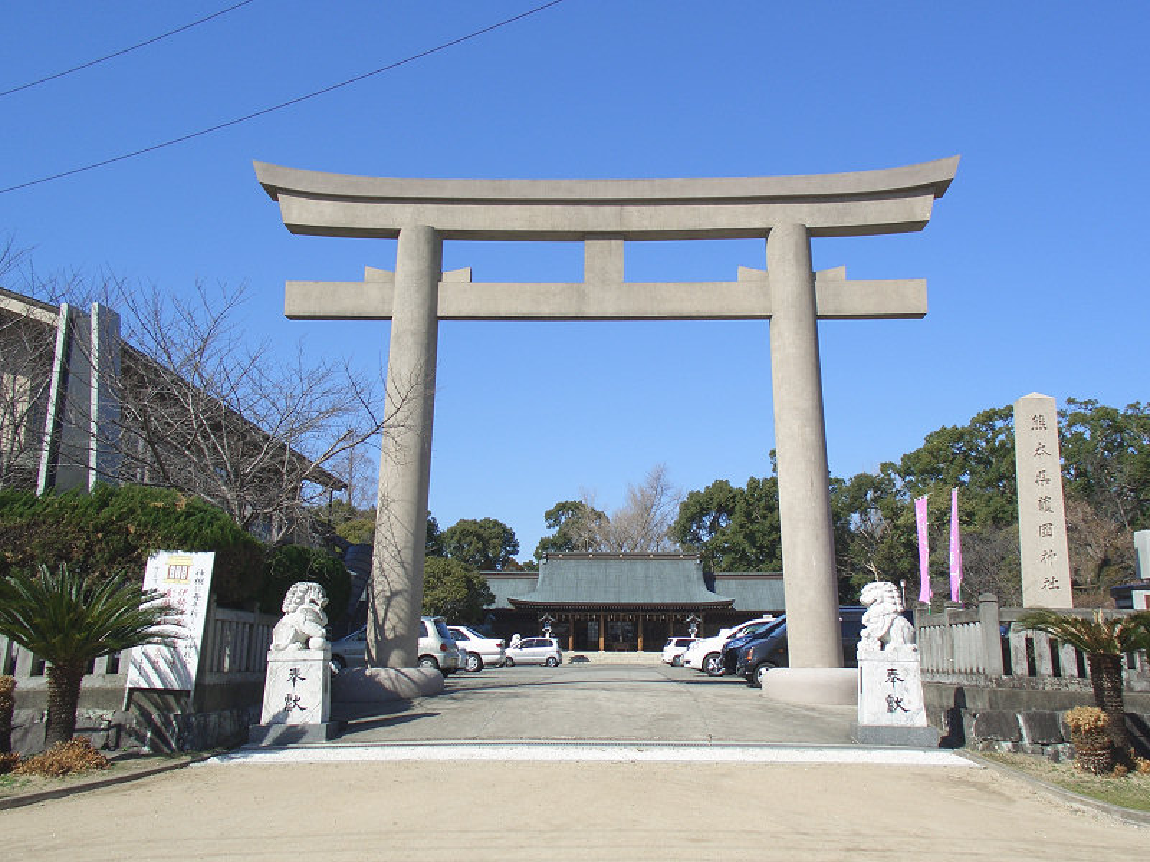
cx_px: 575
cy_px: 431
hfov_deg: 55.4
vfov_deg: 42.9
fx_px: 1096
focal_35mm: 33
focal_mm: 7.1
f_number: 5.6
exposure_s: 1/400
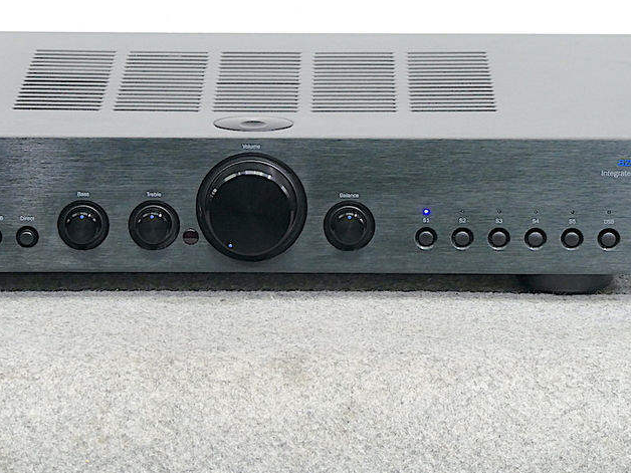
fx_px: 4211
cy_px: 167
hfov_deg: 8.6
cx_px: 254
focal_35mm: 231
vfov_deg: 6.4
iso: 200
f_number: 5.4
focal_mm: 27.1
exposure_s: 1/5
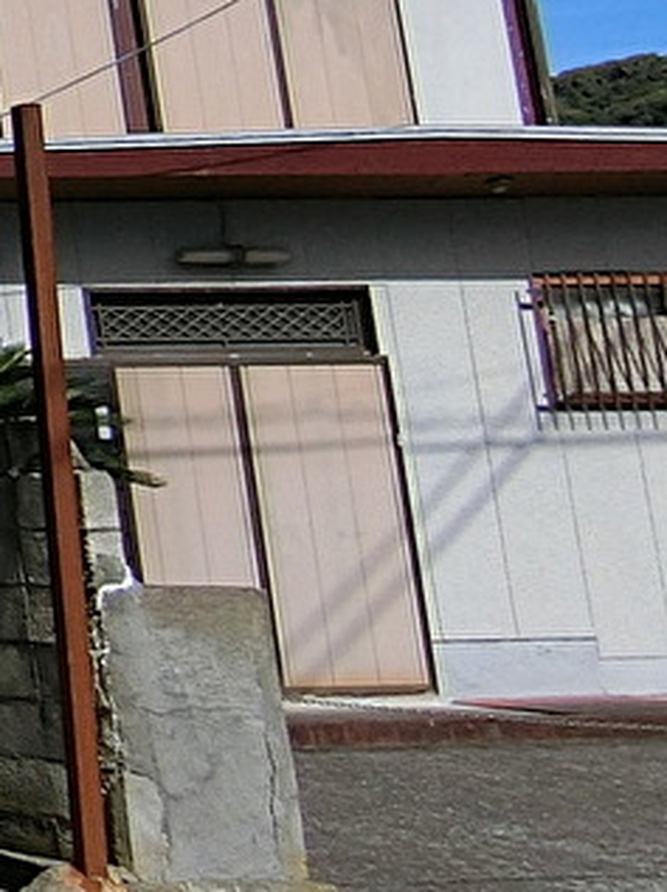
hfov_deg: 10.6
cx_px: -1410
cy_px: 44
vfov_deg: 21.2
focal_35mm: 90
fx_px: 2317
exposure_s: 1/400
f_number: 6.9
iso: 80
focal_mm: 4.06
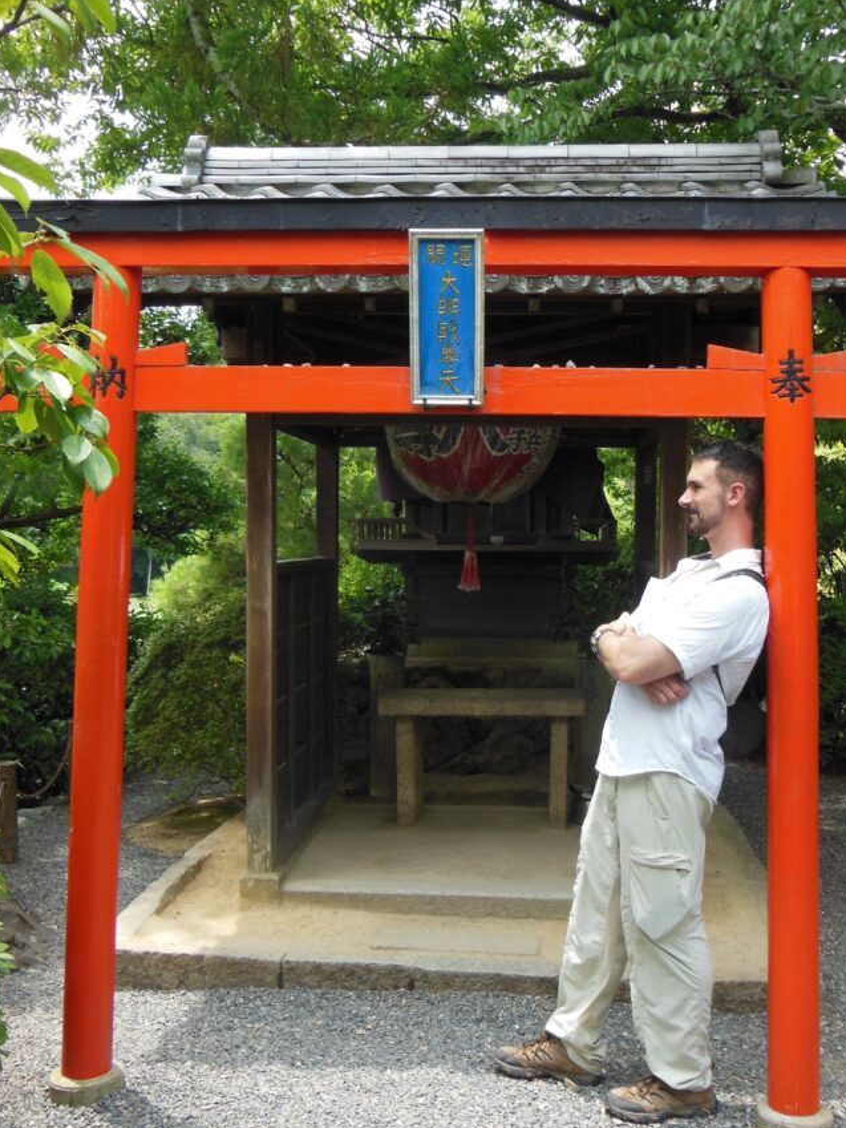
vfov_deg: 45.8
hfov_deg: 35.1
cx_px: 461
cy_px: 593
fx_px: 1336
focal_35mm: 41
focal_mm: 6
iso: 125
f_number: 3.9
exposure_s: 1/160
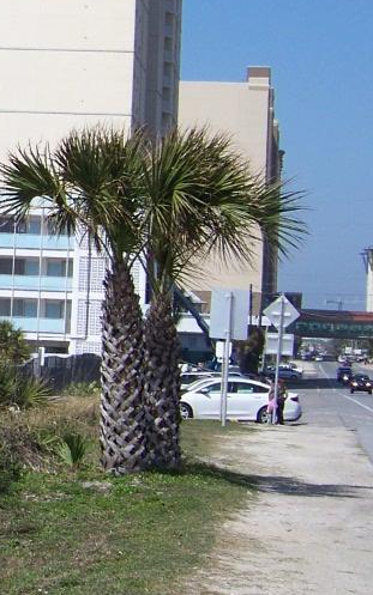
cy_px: 157
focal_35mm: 150
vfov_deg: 13.9
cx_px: -317
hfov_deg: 8.4
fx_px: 2438
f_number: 4.5
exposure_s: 1/640
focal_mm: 9.36
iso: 64
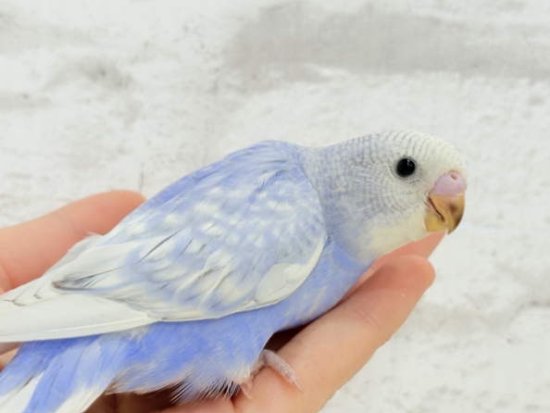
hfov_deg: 34.3
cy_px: 192
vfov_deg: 26.1
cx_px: 289
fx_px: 890
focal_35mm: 56
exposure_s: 1/50
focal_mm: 5.96
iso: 40
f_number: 1.6
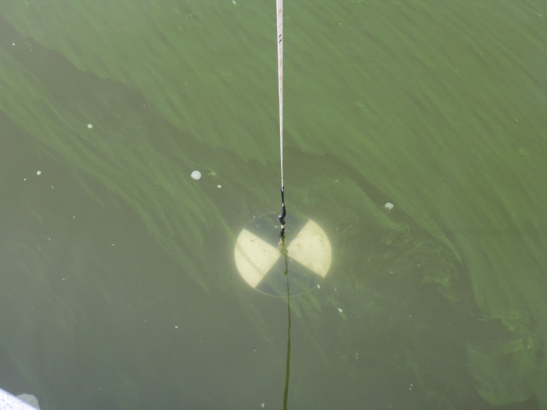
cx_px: 274
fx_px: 711
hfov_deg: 42.1
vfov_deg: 32.2
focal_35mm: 45
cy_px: 205
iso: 100
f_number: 4.3
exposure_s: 1/125
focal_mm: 7.8
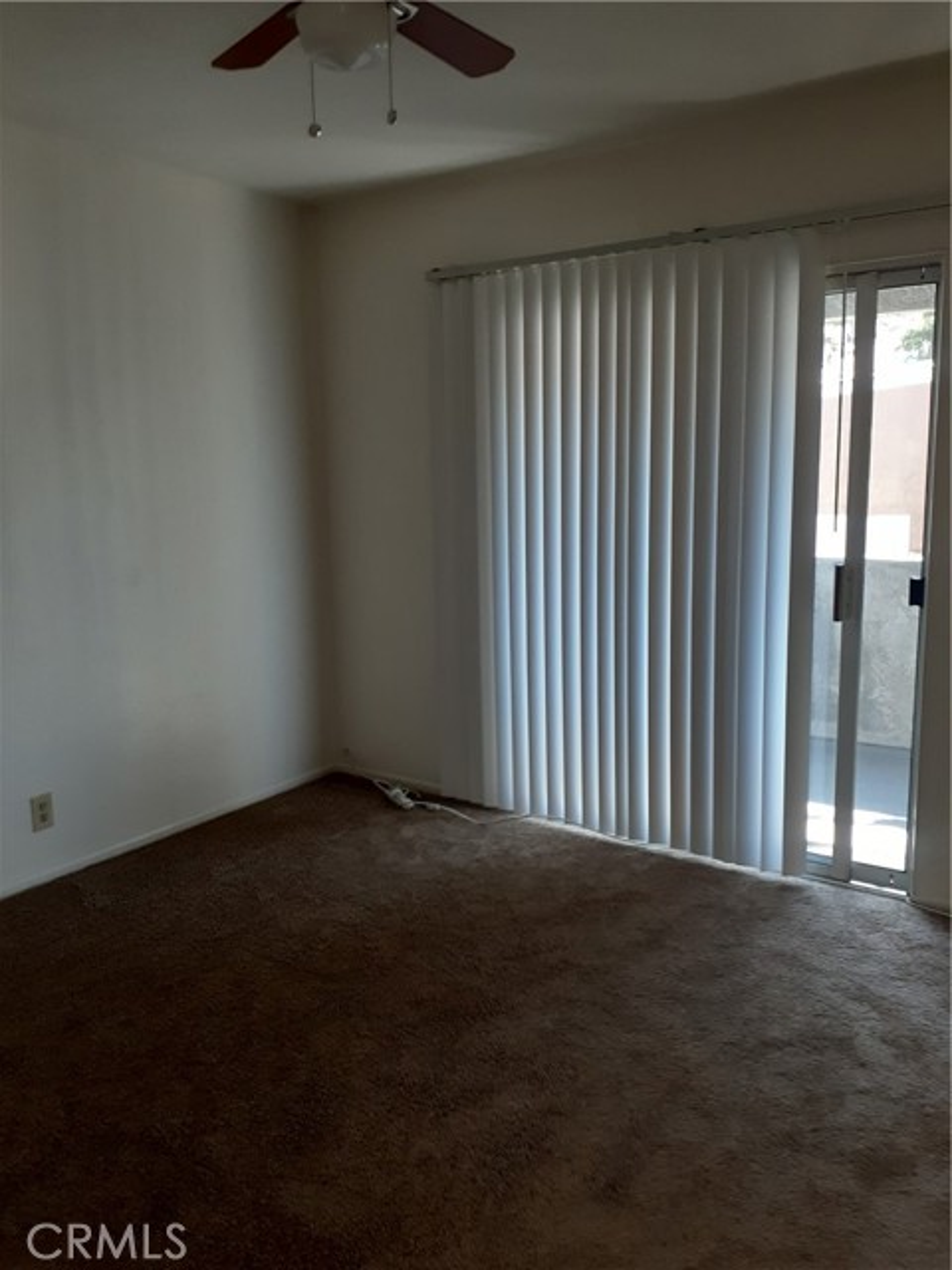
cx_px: 476
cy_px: 635
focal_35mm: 27
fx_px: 990
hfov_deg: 51.4
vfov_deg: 65.3
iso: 125
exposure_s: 1/60
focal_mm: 3.6
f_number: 1.9
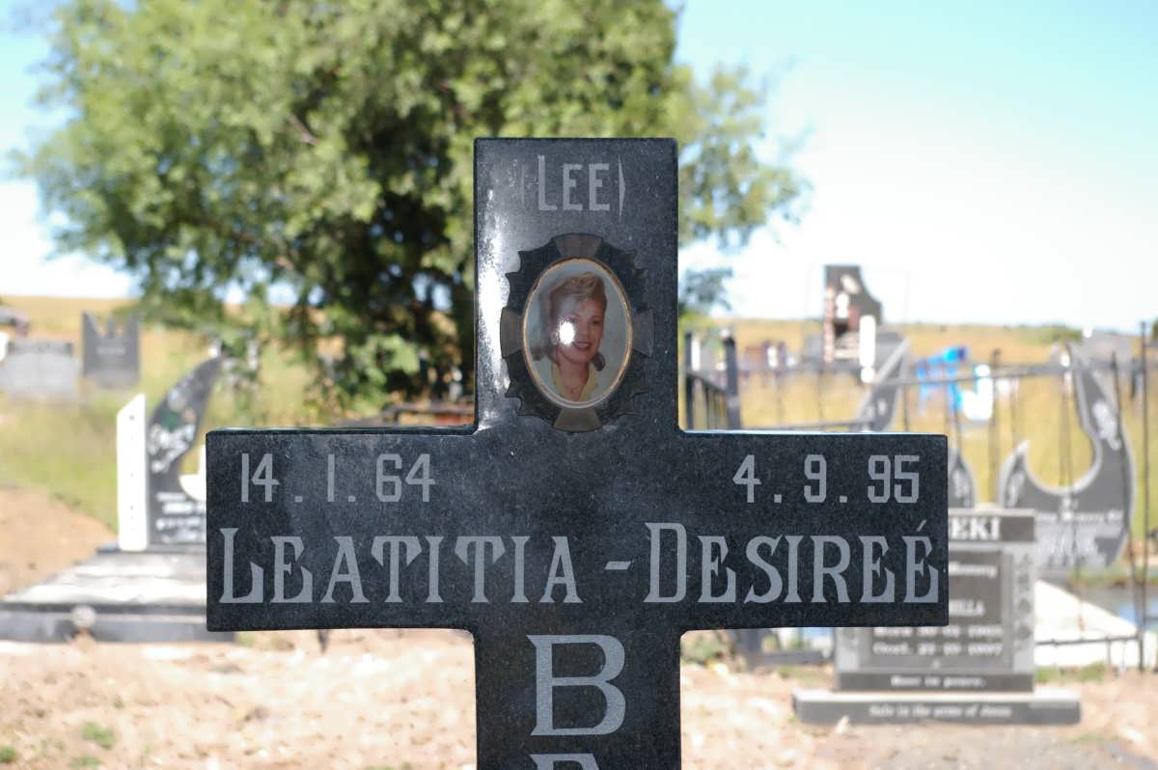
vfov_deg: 16.5
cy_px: 385
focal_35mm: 82
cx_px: 579
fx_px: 2652
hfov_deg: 24.6
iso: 200
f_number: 8
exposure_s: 1/180
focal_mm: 55
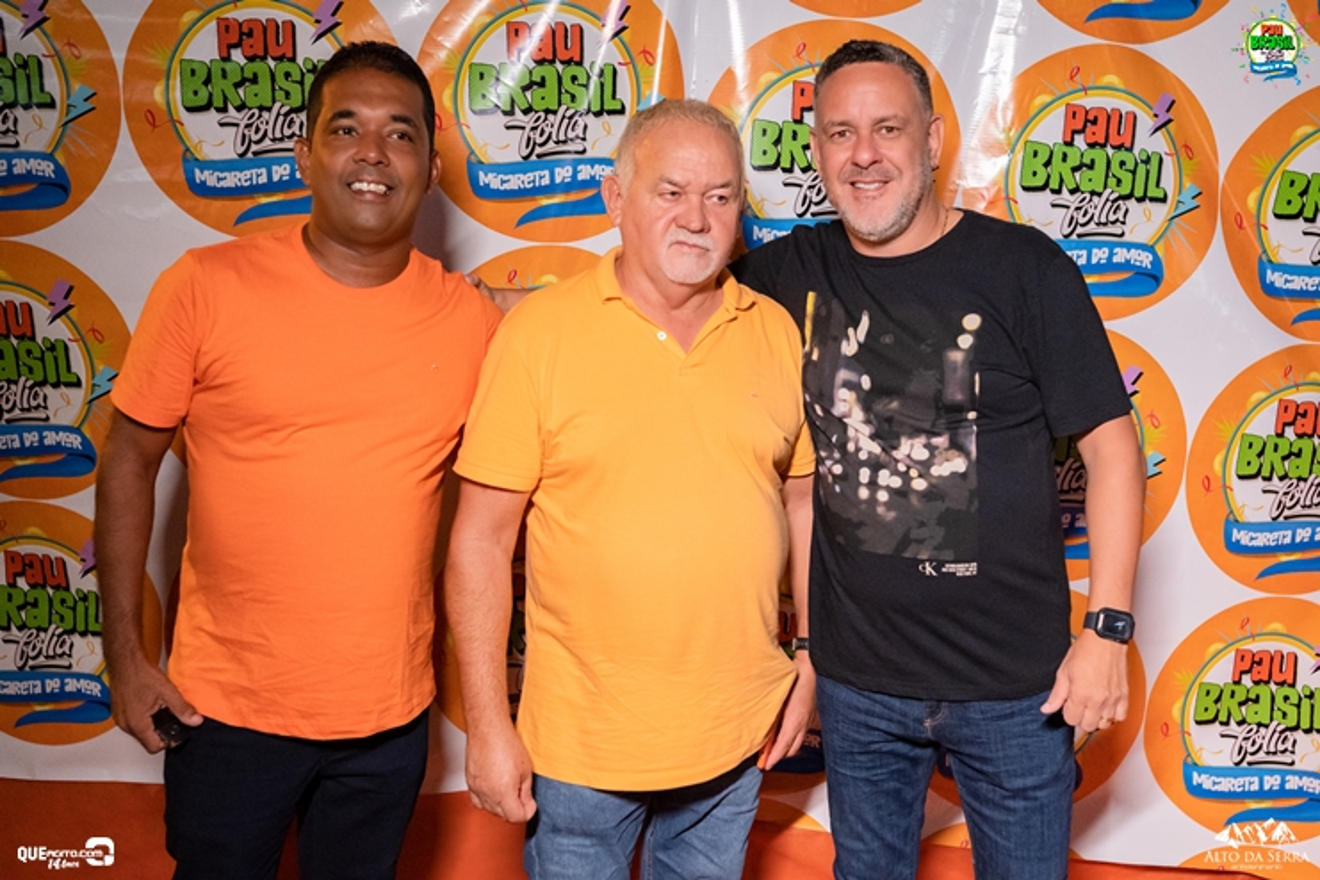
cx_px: 660
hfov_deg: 53.1
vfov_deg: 36.9
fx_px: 1320
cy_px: 440
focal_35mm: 36
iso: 2500
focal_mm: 24
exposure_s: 1/320
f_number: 2.8
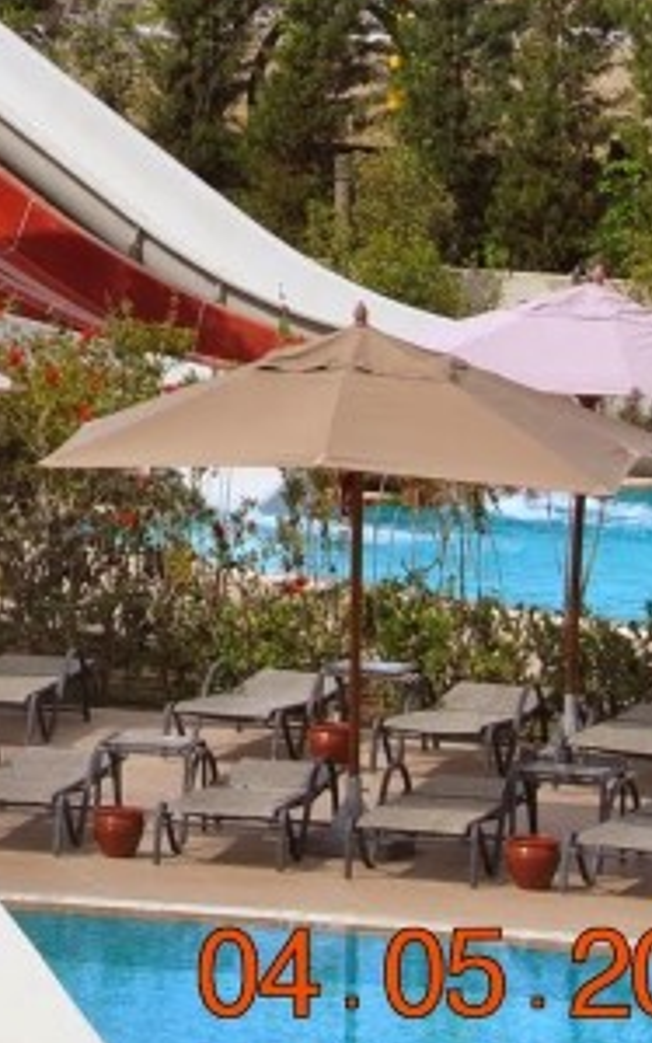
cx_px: -431
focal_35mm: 270
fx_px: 7673
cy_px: -164
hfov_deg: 4.8
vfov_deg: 7.7
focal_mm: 46
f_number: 9
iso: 100
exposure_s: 1/320
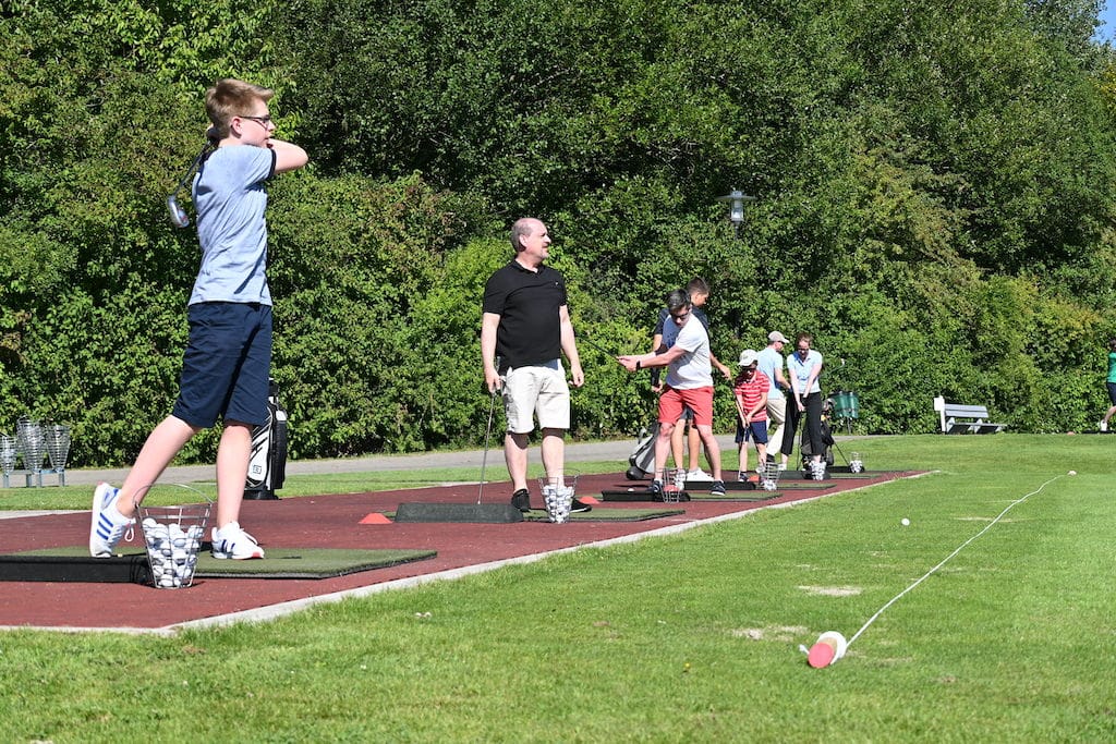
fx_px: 2325
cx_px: 558
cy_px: 372
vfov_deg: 18.2
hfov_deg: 27.0
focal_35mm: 75
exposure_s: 1/400
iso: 100
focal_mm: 50
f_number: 7.1
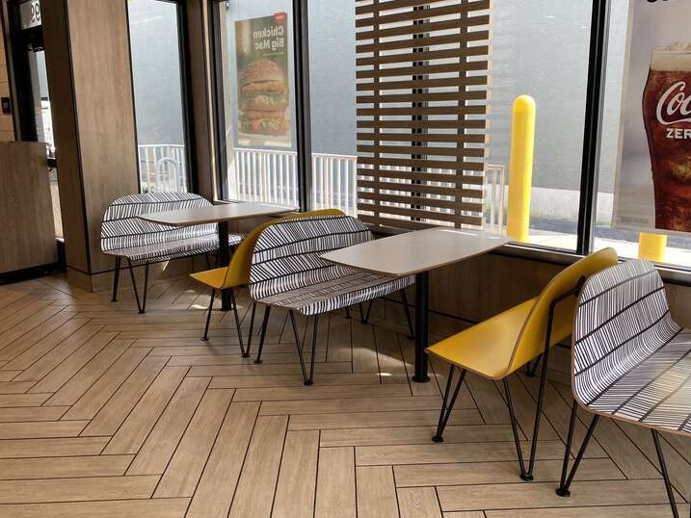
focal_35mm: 29
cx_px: 378
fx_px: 579
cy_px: 243
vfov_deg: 48.2
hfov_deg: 61.5
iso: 32
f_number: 1.8
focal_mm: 4.25
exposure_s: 1/203
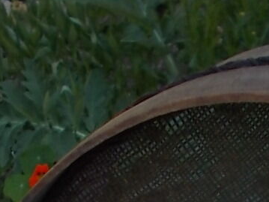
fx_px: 901
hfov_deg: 16.8
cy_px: 436
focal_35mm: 116
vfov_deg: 11.2
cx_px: 239
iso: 80
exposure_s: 1/320
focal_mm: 4.6
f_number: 3.2
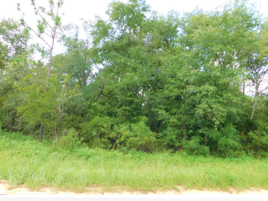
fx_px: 178
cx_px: 134
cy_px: 100
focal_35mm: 23
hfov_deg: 73.9
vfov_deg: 58.9
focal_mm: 4
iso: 125
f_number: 3
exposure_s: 1/320
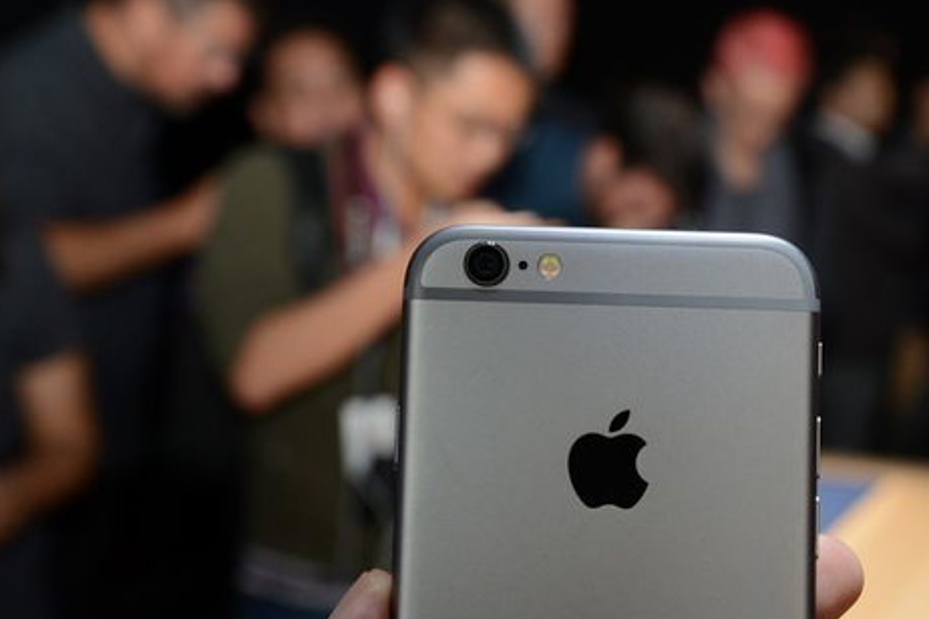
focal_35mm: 72
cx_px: 597
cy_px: 329
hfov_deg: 27.9
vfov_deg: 18.9
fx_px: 1858
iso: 1250
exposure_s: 1/60
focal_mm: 52
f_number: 8
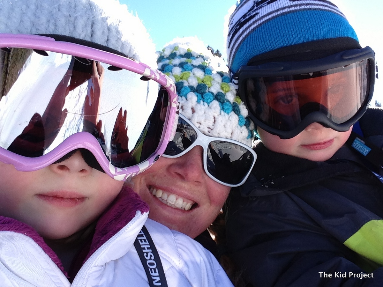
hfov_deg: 52.6
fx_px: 387
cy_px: 144
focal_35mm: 35
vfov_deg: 40.7
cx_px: 192
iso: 32
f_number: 2.4
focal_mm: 2.18
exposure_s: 1/416
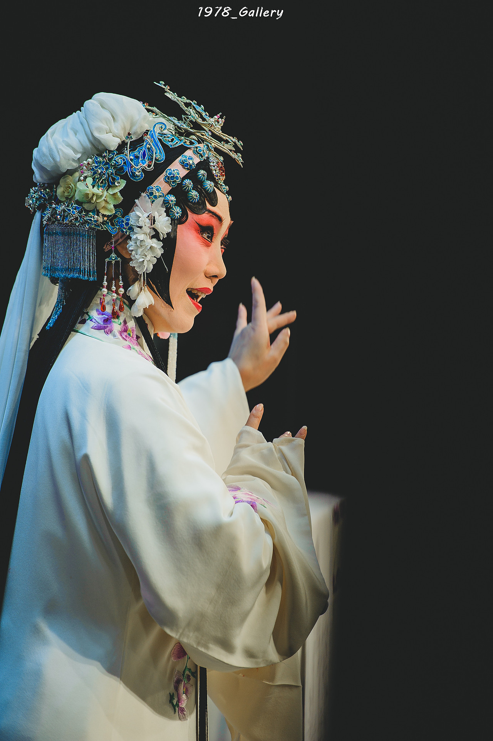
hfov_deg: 6.9
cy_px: 370
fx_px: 4114
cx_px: 246
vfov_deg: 10.3
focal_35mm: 200
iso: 400
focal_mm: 200
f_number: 2.8
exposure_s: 1/320
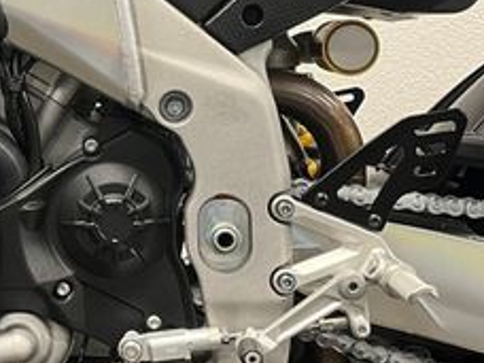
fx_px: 1021
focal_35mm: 73
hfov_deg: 26.2
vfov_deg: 20.0
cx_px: 93
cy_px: 89
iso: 320
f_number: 1.6
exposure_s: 1/50
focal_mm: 5.1
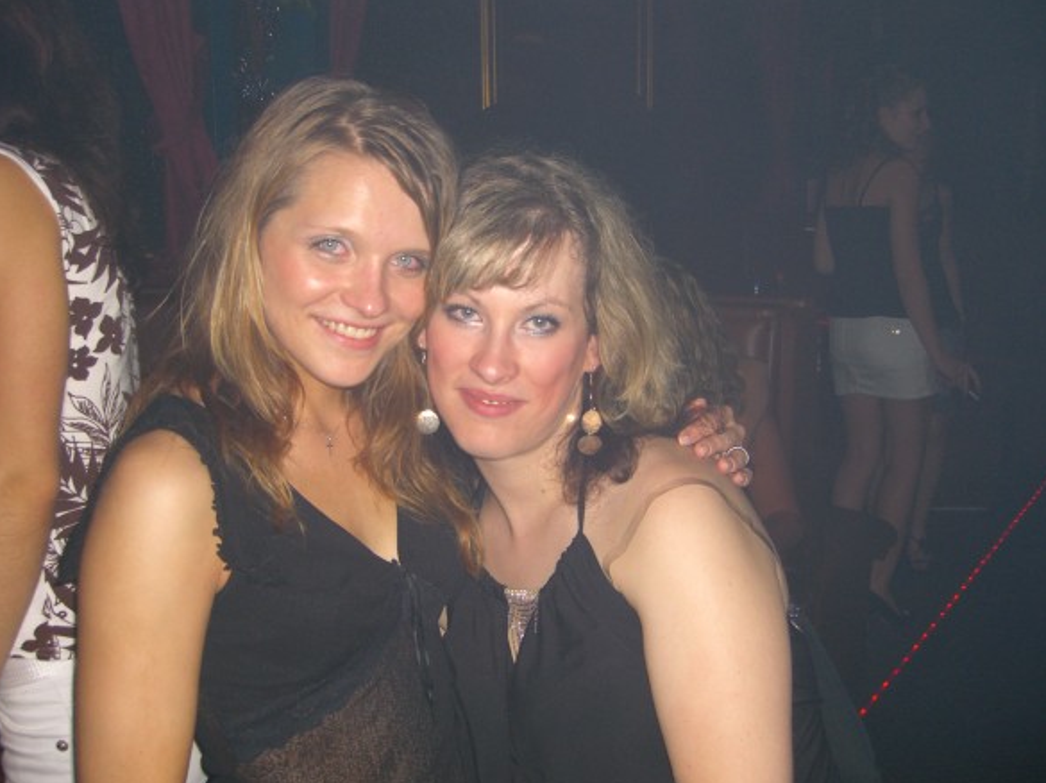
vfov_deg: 36.8
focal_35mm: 39
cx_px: 519
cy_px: 395
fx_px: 1178
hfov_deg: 47.9
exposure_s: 1/60
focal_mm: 7.9
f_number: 2.8
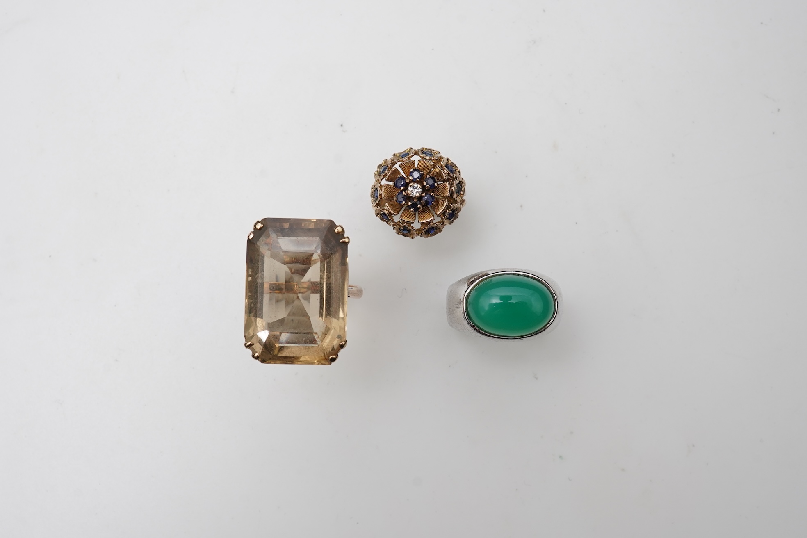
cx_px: 404
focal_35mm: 45
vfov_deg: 29.9
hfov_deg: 43.6
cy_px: 269
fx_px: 1009
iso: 400
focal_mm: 30
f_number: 18
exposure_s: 1/125
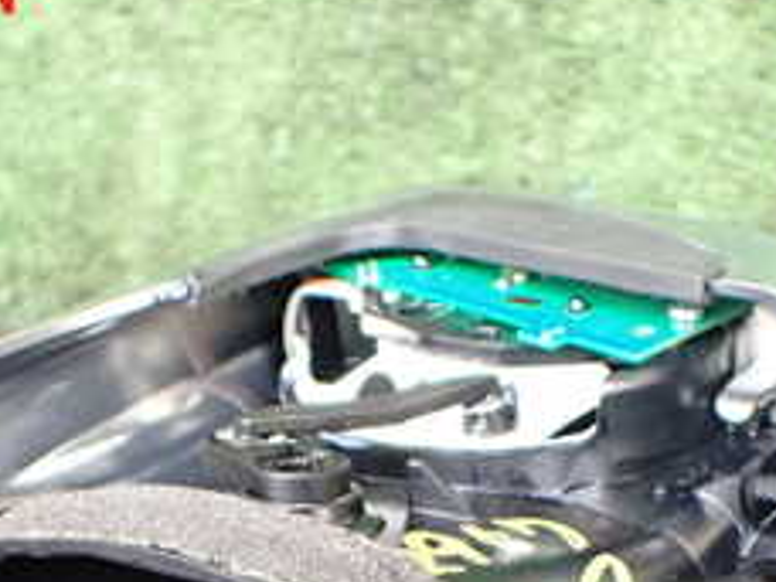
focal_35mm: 79
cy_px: 715
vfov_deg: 17.7
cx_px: 419
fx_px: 1771
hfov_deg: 24.7
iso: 500
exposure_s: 1/125
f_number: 2.3
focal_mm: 5.4
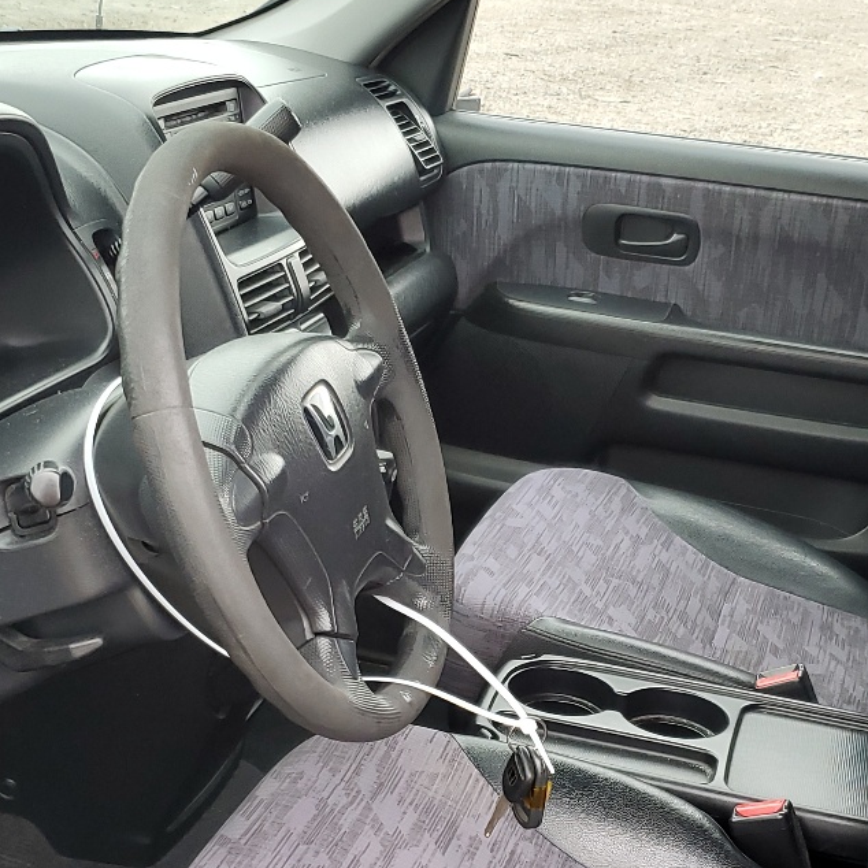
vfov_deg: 28.8
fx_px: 1645
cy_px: 716
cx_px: 559
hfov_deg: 29.4
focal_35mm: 58
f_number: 1.5
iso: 59
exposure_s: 1/120
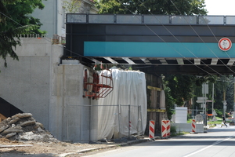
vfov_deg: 9.8
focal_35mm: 140
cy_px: 80
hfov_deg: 14.5
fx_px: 914
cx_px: 215
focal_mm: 70
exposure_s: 1/125
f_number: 13
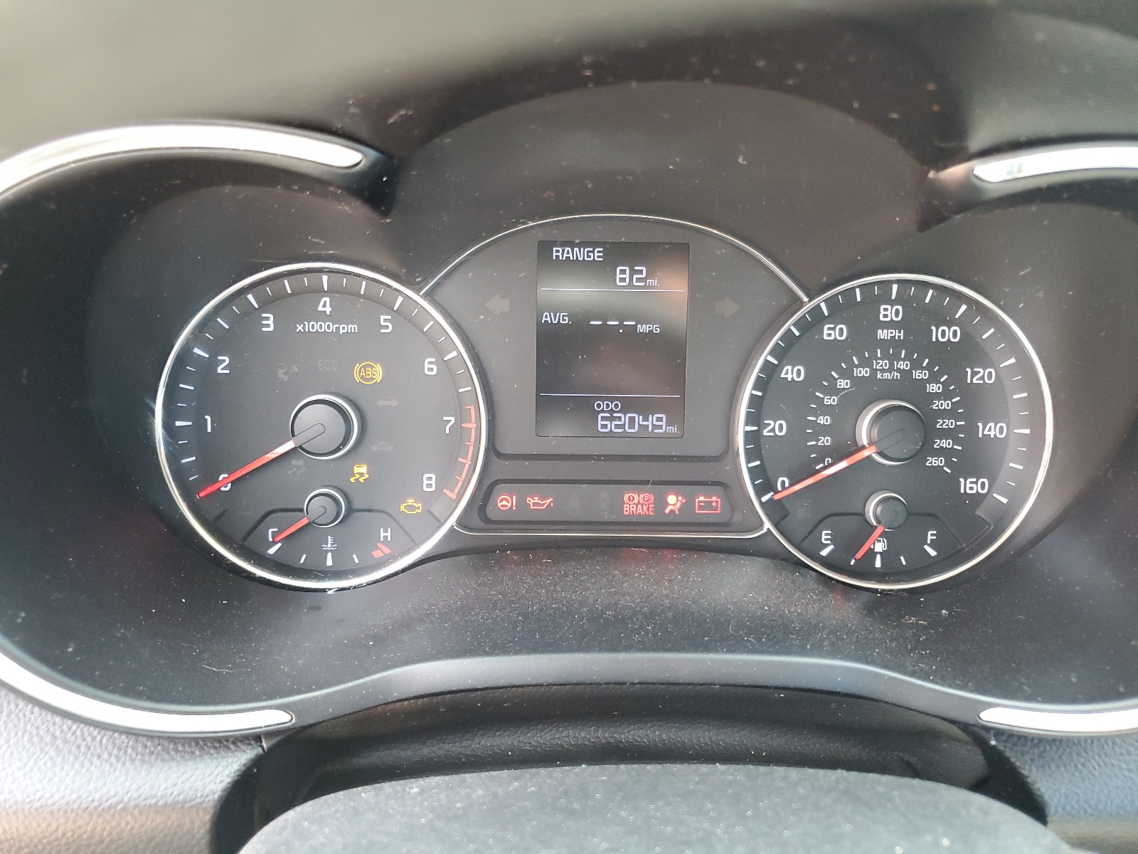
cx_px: 569
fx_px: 855
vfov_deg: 53.1
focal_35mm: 26
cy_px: 427
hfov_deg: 67.3
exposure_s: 1/60.2
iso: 219
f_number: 1.5
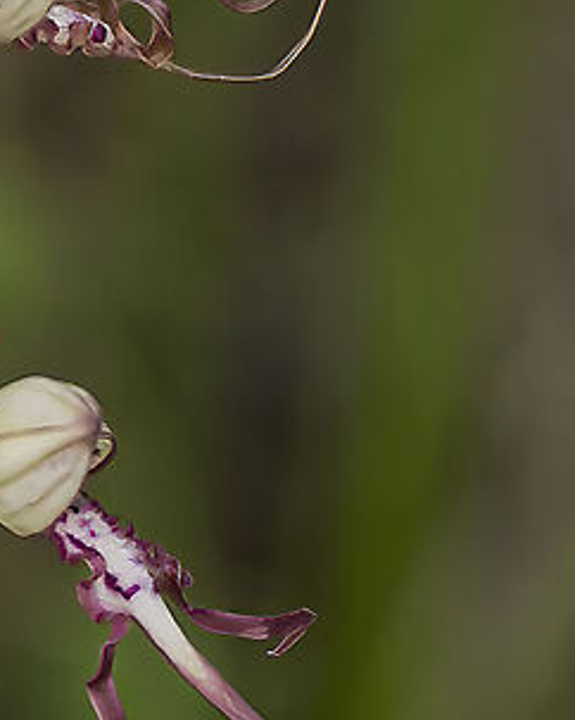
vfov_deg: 1.4
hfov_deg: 1.1
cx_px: -240
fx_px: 30131
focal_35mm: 1415
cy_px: 1195
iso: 800
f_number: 9
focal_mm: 190
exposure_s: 1/1600
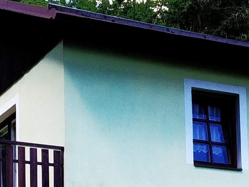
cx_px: 137
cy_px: 278
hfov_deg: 16.7
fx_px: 849
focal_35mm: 118
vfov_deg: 12.0
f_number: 2.2
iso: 100
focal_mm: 3.82
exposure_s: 1/325
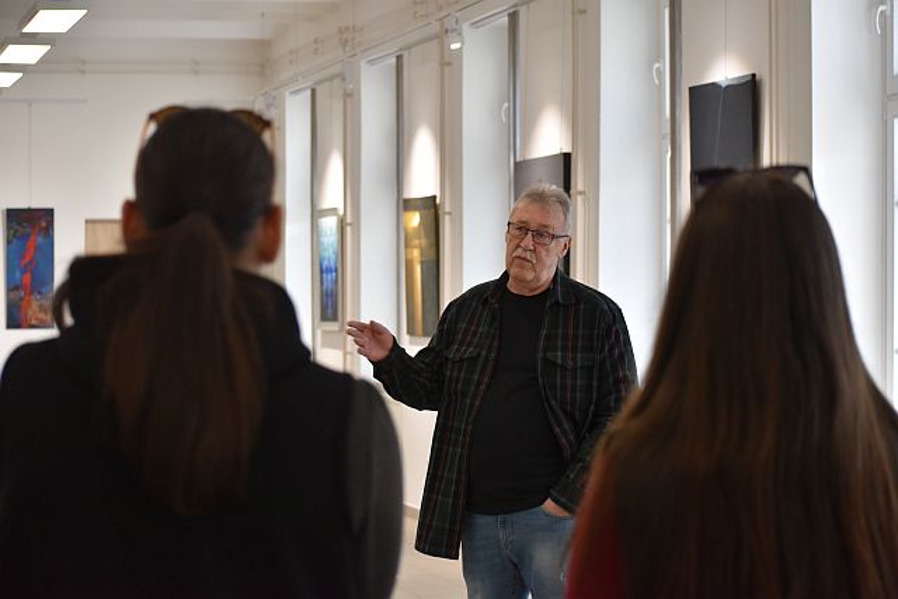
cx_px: 449
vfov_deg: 13.0
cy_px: 300
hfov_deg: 19.5
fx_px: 2620
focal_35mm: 105
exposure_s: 1/125
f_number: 4.5
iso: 800
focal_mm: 70
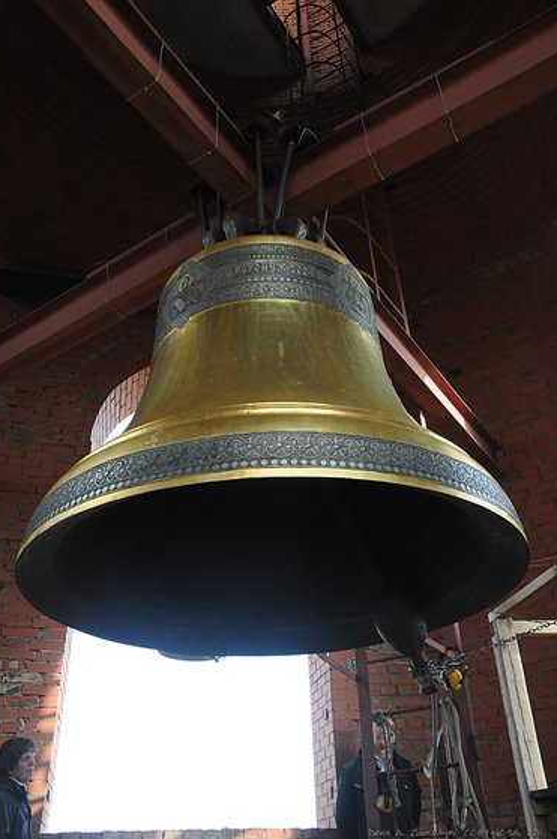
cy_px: 402
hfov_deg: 44.8
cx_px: 284
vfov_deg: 63.7
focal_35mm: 29
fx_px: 675
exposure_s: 1/100
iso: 400
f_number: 8
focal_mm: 18
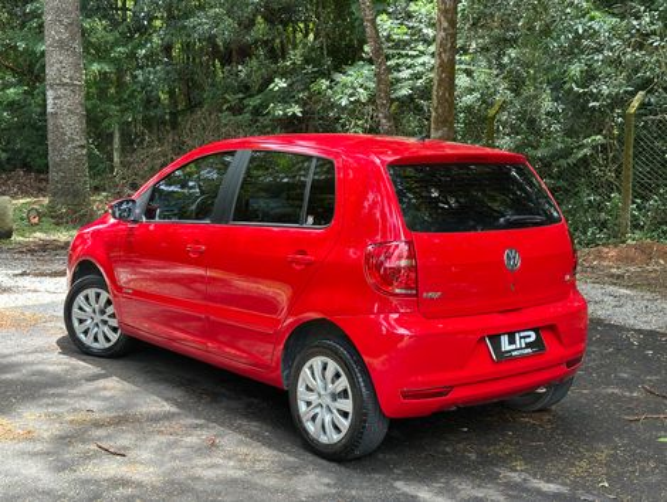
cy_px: 251
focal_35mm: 48
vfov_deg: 30.3
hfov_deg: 39.6
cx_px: 334
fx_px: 926
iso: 64
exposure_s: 1/216
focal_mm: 6.86
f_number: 1.78
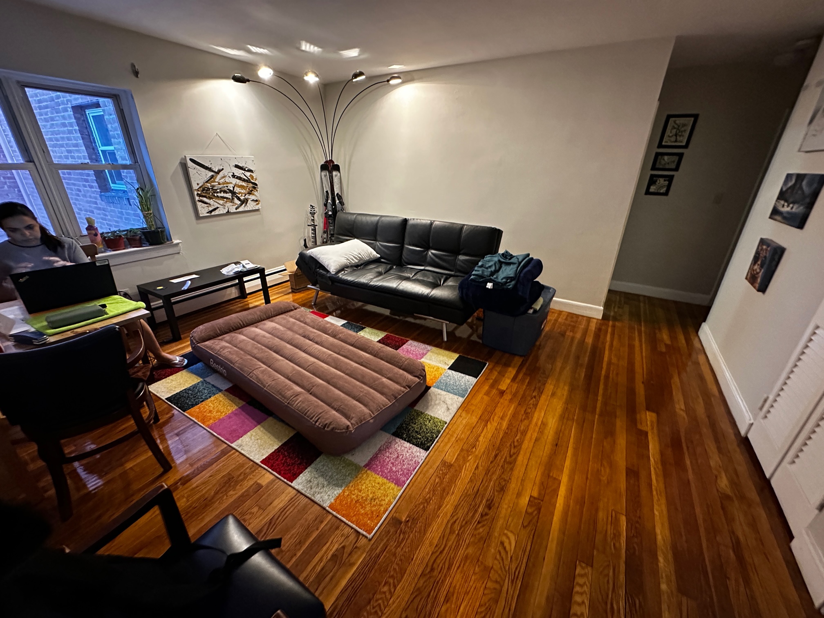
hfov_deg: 102.1
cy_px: 309
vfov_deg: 85.7
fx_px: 333
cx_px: 412
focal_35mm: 14
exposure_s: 1/40
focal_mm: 2.22
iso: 1000
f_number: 2.2
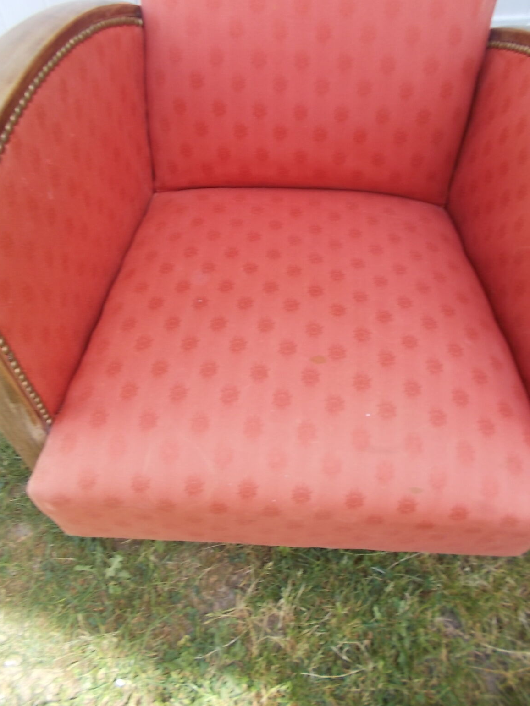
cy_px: 348
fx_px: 551
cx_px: 269
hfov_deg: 51.4
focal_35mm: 27
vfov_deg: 65.3
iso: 80
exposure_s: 1/160
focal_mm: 4.6
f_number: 3.2
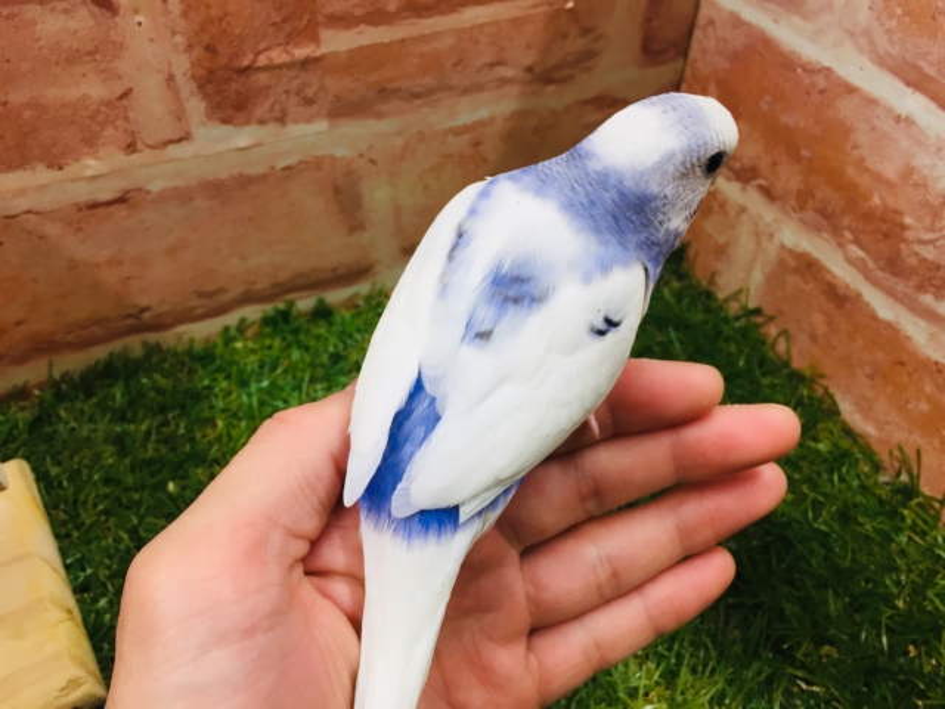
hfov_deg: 61.7
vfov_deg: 48.2
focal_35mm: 29
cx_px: 472
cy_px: 354
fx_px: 792
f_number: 2.2
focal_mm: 4.15
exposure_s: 1/40
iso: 32
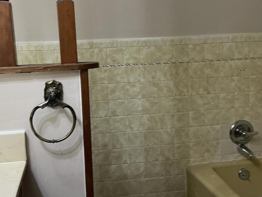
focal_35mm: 41
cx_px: 104
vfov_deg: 35.1
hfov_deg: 45.5
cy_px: 89
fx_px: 310
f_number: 1.8
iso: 80
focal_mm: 3
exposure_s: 1/60
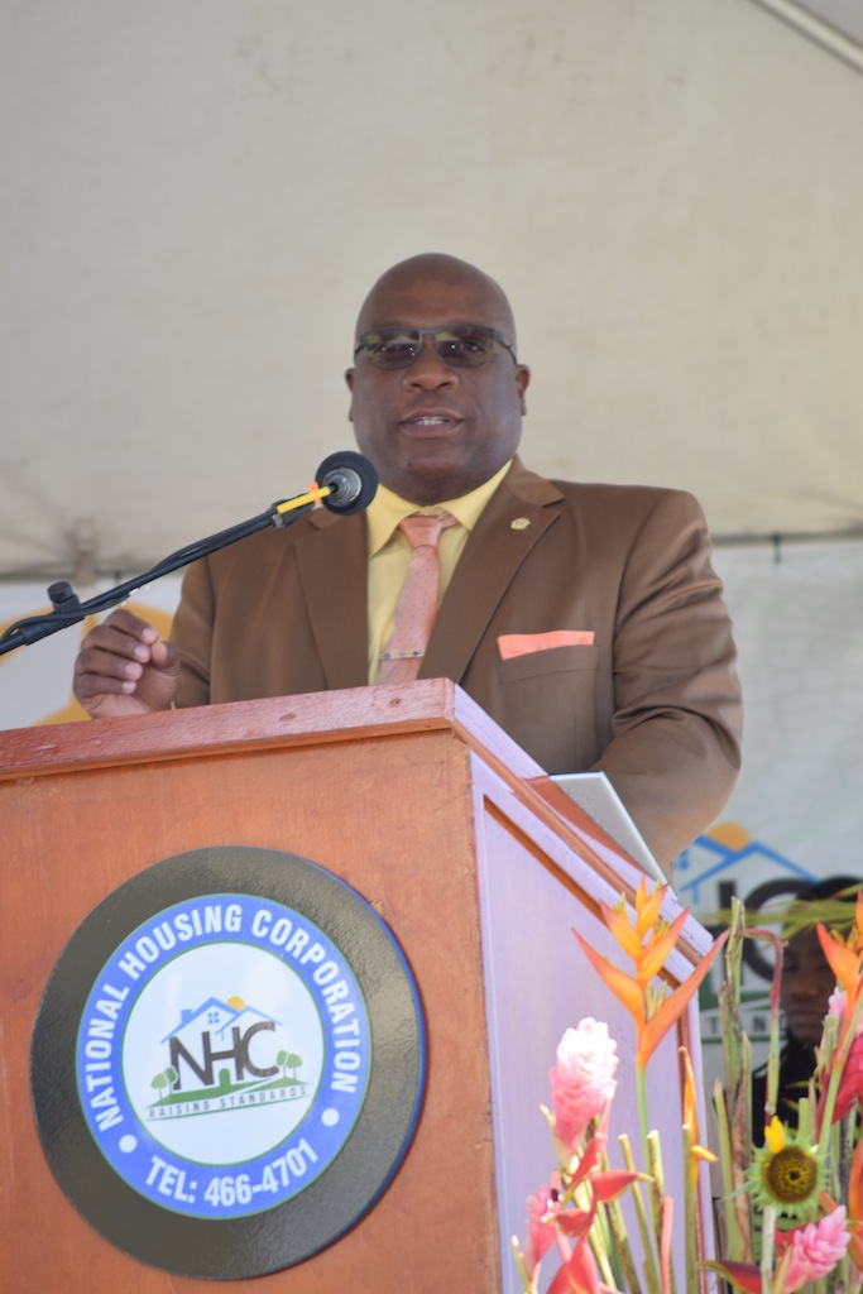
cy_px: 647
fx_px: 10244
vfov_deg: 7.2
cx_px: 432
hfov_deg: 4.8
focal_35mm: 285
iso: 200
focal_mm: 190
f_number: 5.6
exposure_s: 1/160
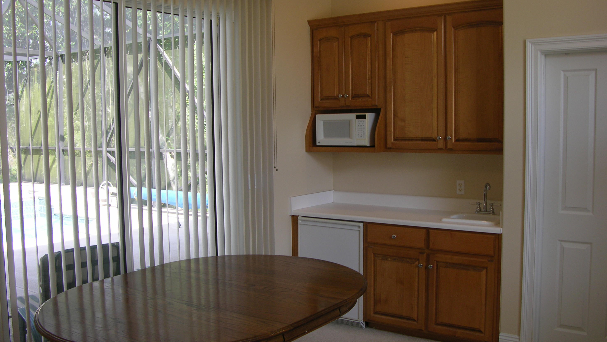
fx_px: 628
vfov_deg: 30.4
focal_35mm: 39
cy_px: 183
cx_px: 302
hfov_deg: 51.6
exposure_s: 1/37.1
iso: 50
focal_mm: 8.9
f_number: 3.2
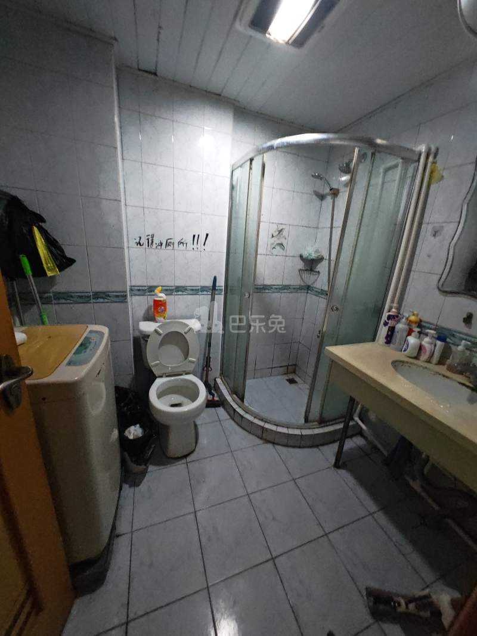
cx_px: 238
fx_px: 221
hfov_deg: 94.5
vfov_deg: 110.5
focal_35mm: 12
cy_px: 318
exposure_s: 1/20
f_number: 2
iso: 1250
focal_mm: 1.82
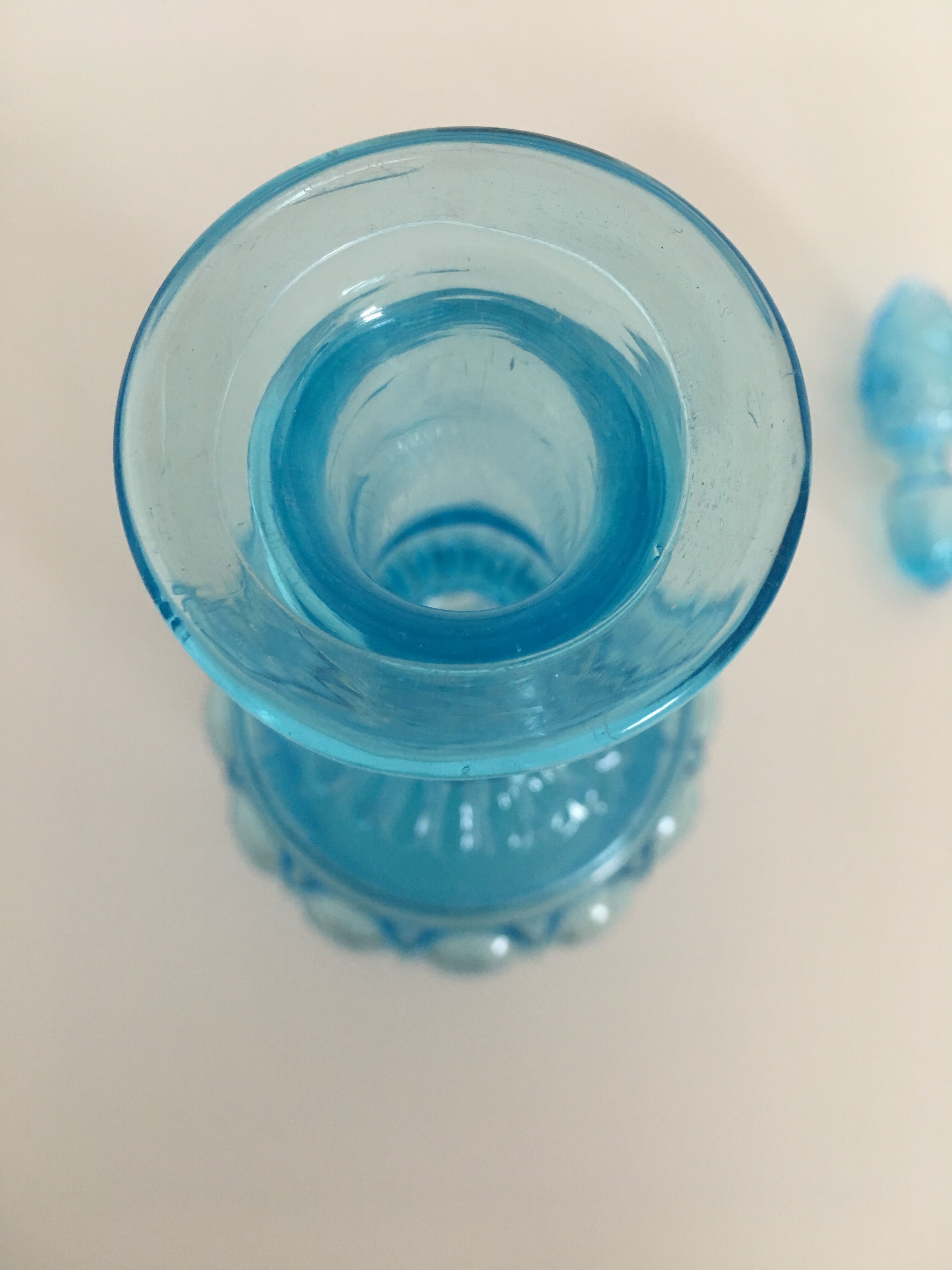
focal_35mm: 29
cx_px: 476
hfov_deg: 48.2
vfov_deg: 61.7
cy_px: 635
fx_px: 1063
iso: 125
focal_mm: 4.15
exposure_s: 1/33
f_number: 2.2
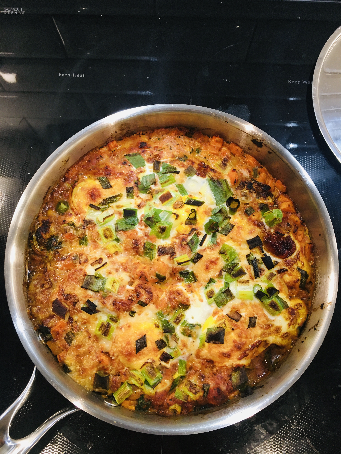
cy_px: 227
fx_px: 381
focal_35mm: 29
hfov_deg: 48.2
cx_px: 170
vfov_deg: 61.7
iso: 100
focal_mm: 4.15
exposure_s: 1/30
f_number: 2.2
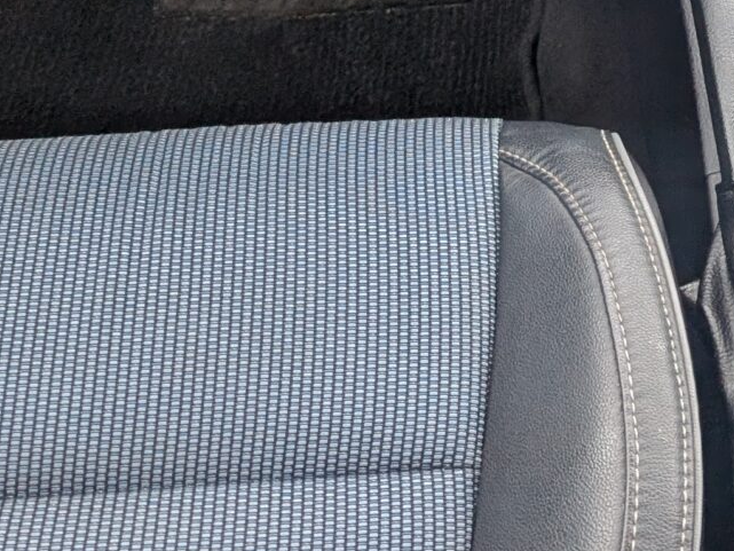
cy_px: -480
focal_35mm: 96
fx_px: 2036
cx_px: 932
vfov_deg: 13.6
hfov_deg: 19.0
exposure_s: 1/64.6
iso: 32
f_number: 1.68
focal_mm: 6.9
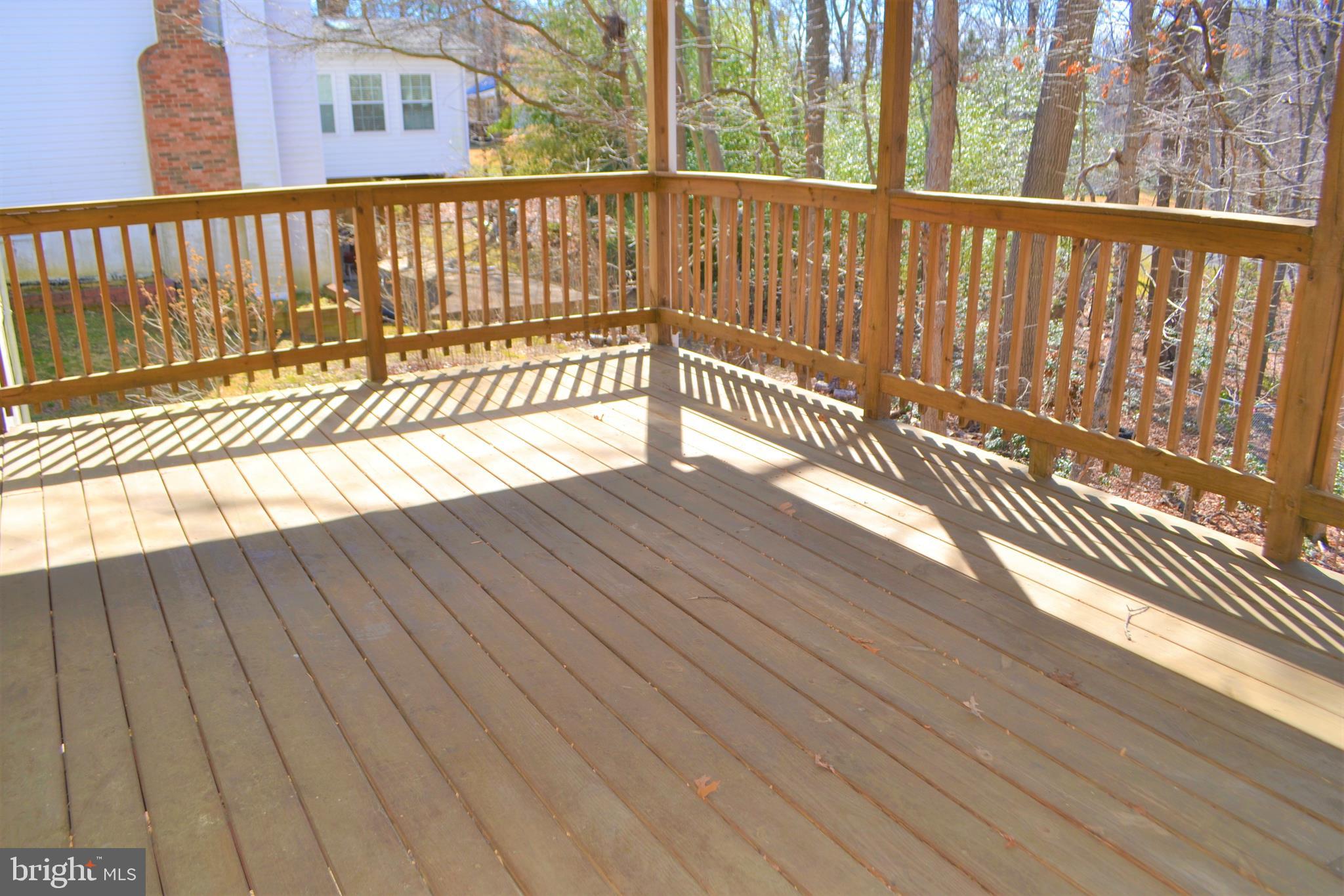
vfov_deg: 47.9
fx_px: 1008
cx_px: 672
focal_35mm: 27
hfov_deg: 67.4
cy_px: 448
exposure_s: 1/200
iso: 100
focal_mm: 18
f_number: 5
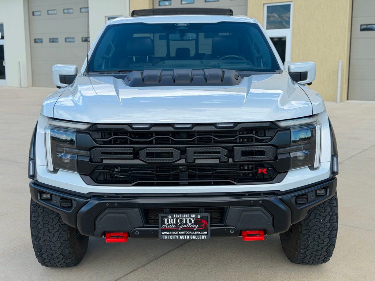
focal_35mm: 48
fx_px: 520
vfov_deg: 30.3
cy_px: 140
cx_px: 188
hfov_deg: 39.7
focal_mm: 6.76
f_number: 1.78
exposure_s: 1/2146
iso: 64
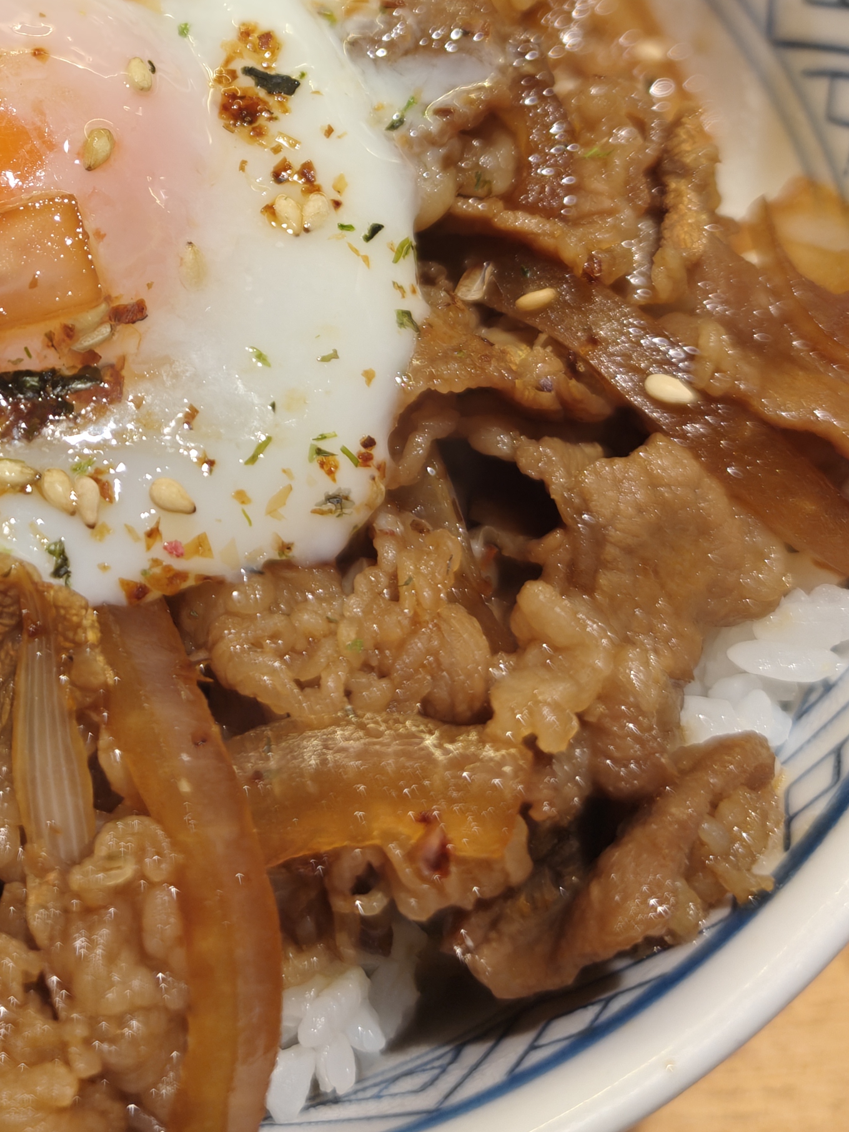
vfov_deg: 35.3
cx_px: 138
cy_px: 180
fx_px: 1700
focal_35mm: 52
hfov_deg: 27.3
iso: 80
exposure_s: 1/100
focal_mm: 6.06
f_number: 1.6
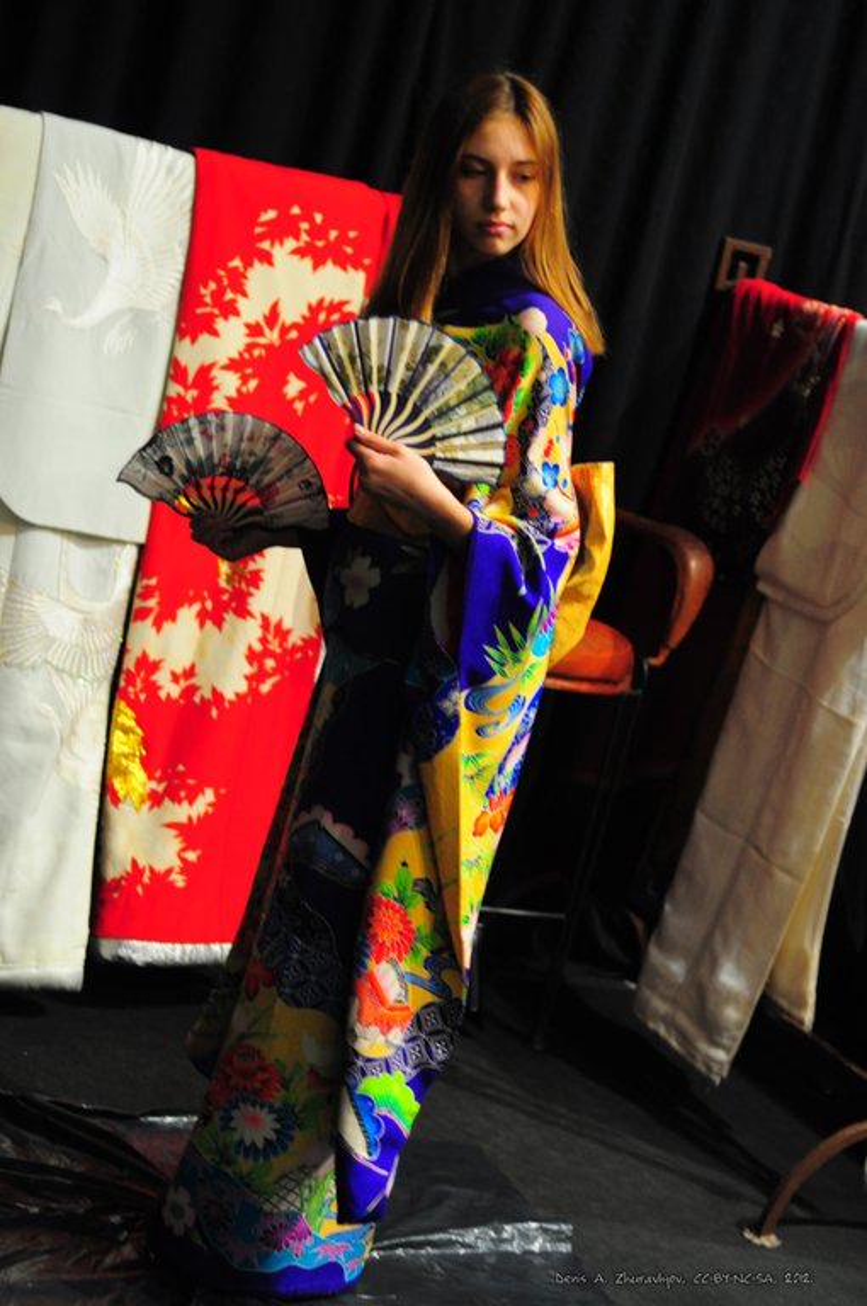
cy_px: 653
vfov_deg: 27.0
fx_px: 2717
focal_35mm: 75
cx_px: 434
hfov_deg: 18.1
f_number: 2.5
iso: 800
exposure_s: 1/40
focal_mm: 50
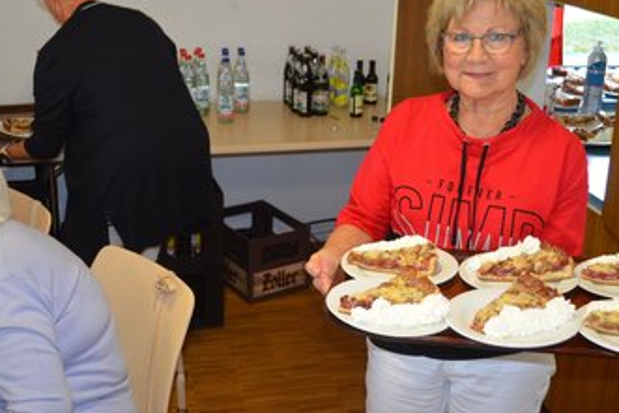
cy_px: 150
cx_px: 286
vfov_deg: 26.9
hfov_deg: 39.6
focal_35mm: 50
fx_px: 860
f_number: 4
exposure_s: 1/60
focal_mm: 24
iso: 900
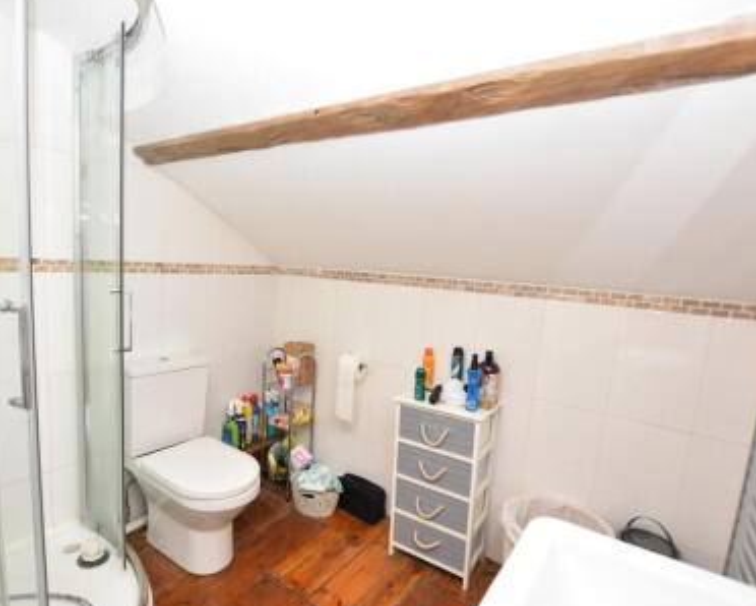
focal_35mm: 18
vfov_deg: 73.8
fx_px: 403
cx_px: 315
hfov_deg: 85.6
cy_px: 308
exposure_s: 1/60
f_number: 4
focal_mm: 10
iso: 560
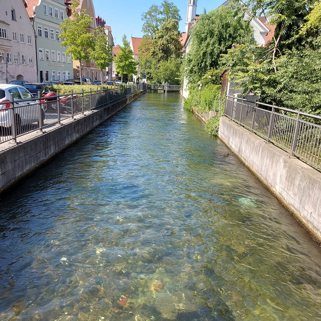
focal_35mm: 33
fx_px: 346
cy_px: 190
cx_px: 159
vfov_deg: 49.5
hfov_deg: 49.7
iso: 32
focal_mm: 5.23
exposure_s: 1/411
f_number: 1.8
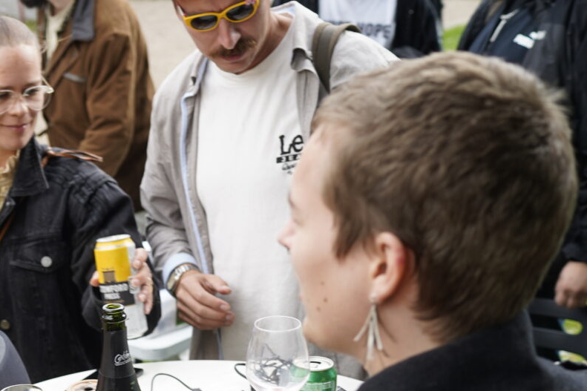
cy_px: 393
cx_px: -108
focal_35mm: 85
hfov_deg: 22.2
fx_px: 1386
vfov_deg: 15.8
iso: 100
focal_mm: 35
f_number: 3.2
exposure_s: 1/200
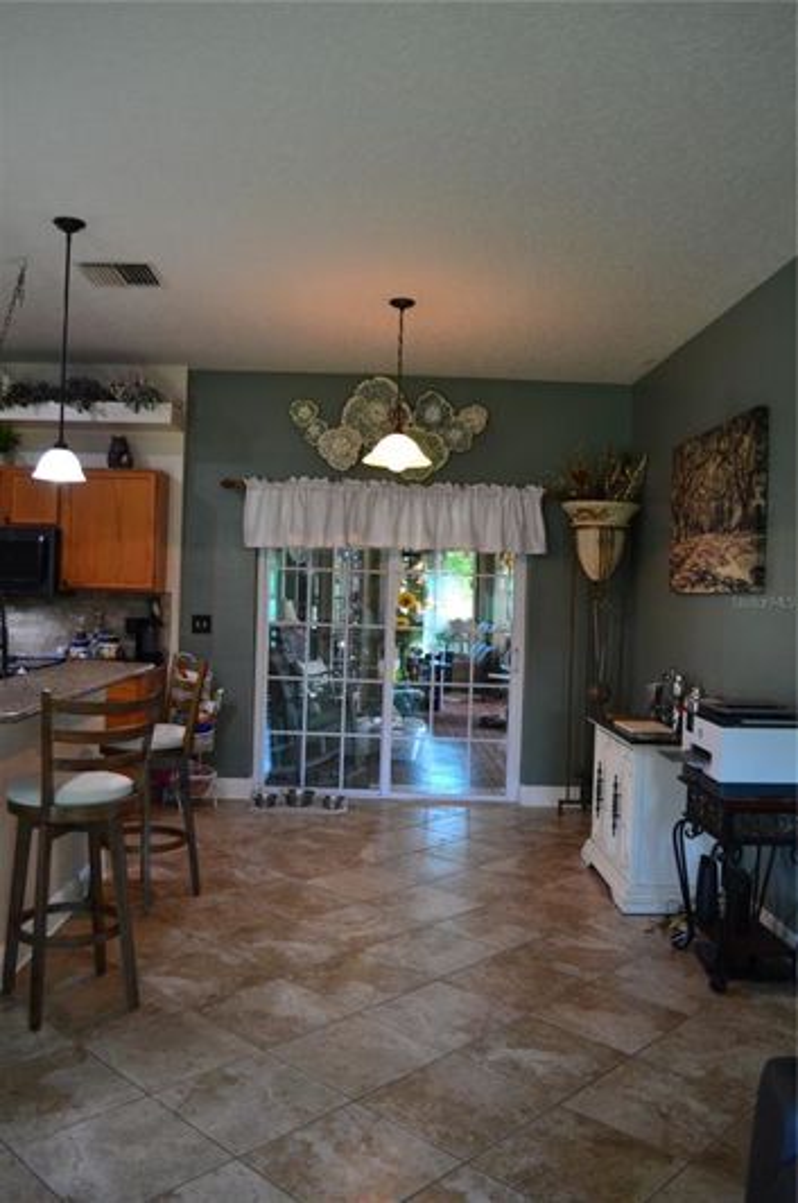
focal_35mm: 27
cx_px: 399
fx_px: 901
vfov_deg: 67.5
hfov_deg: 47.8
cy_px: 602
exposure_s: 1/50
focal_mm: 18
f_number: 3.5
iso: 800
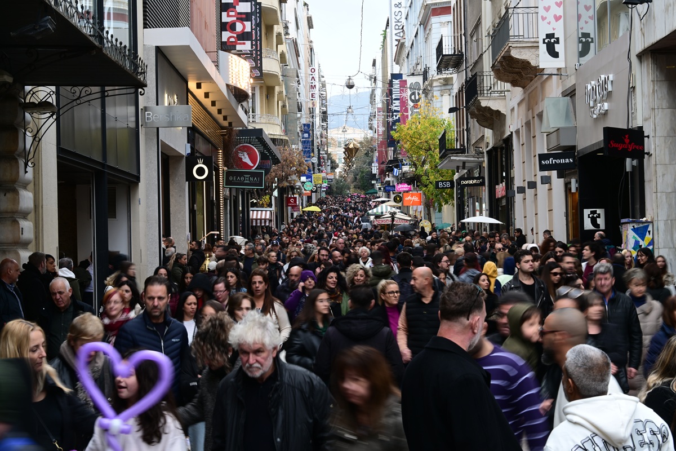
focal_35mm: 86
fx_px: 1615
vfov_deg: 15.9
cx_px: 338
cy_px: 226
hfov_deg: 23.6
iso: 200
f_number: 18
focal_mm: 86
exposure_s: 1/10
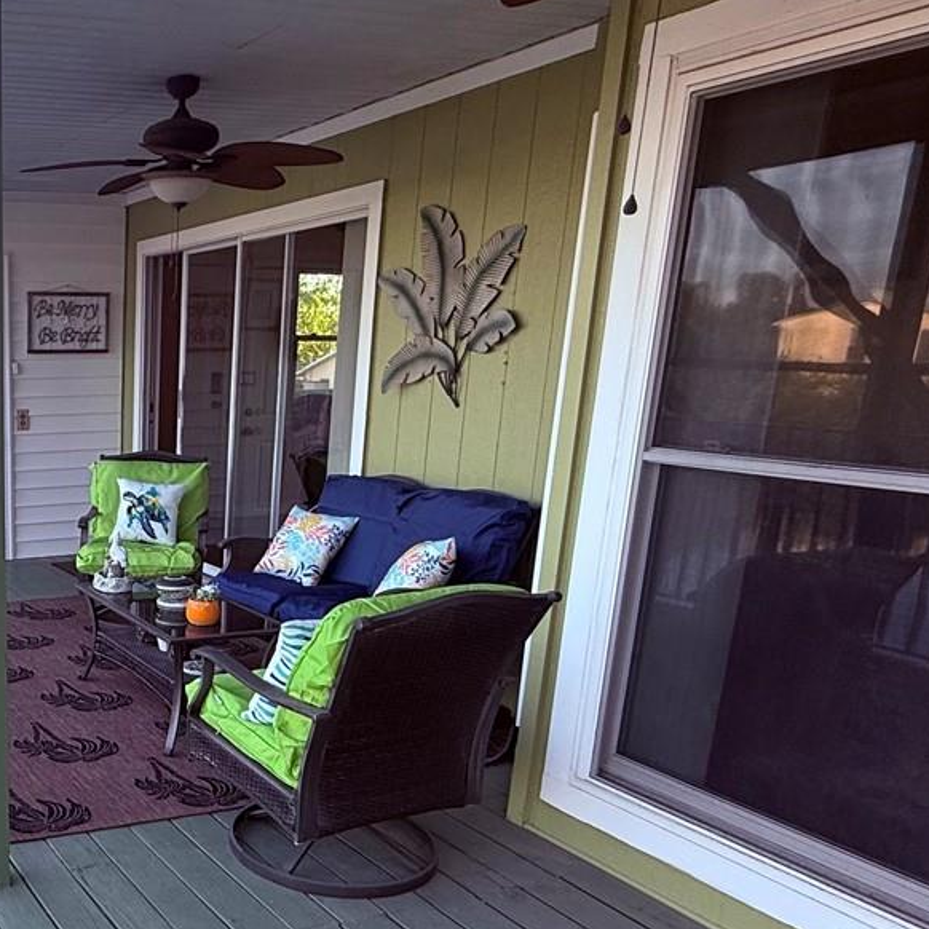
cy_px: 638
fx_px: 1032
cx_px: 30
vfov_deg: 47.5
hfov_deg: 42.7
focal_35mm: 34
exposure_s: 1/99
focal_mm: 2.22
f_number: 2.2
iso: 64
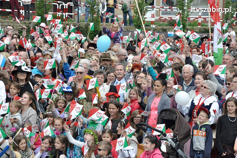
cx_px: 118
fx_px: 1036
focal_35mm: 158
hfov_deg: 13.1
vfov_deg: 8.7
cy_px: 79
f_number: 9
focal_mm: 105
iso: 1250
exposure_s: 1/2000
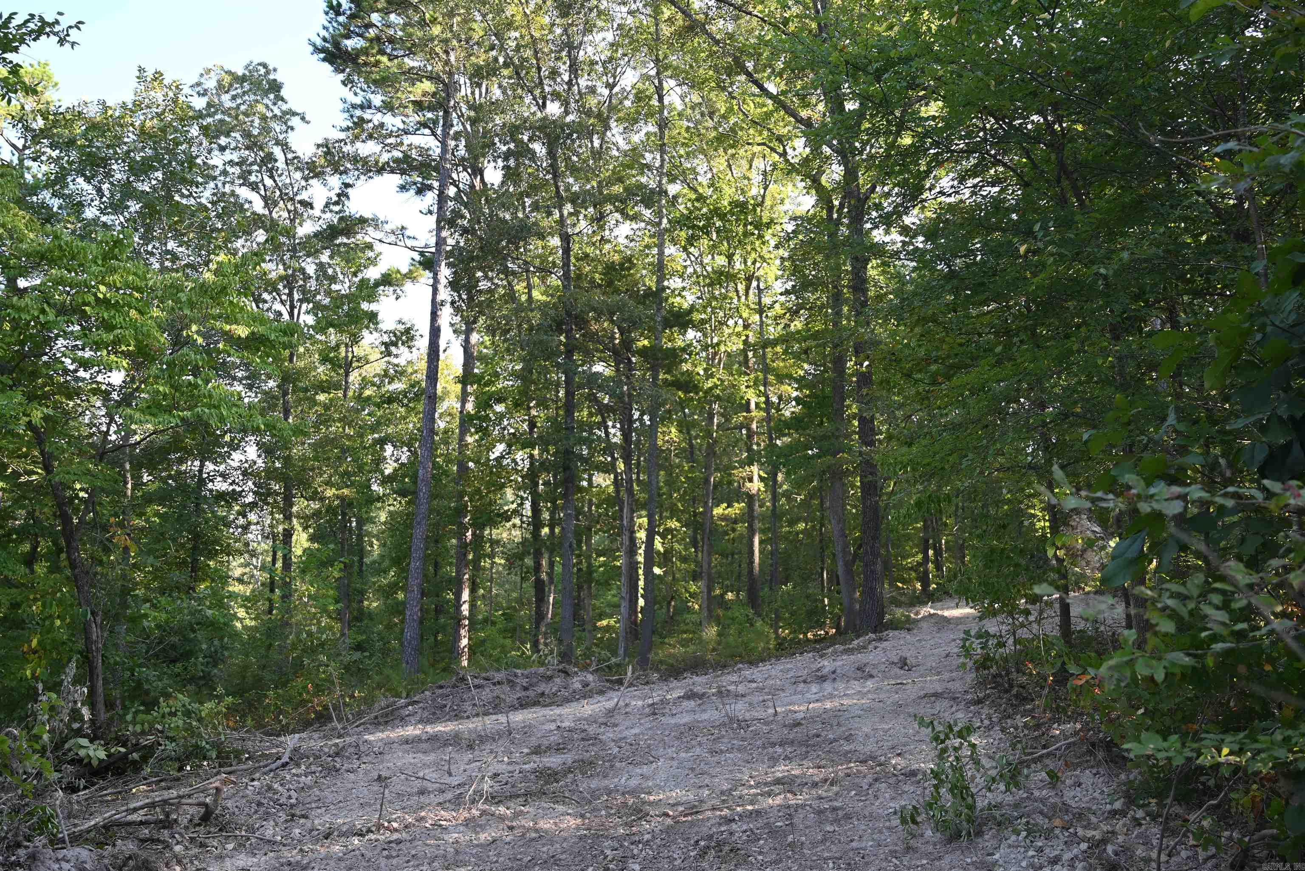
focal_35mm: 31
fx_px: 1124
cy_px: 436
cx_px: 652
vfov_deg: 42.4
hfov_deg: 60.3
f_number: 4
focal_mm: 31
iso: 280
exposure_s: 1/250
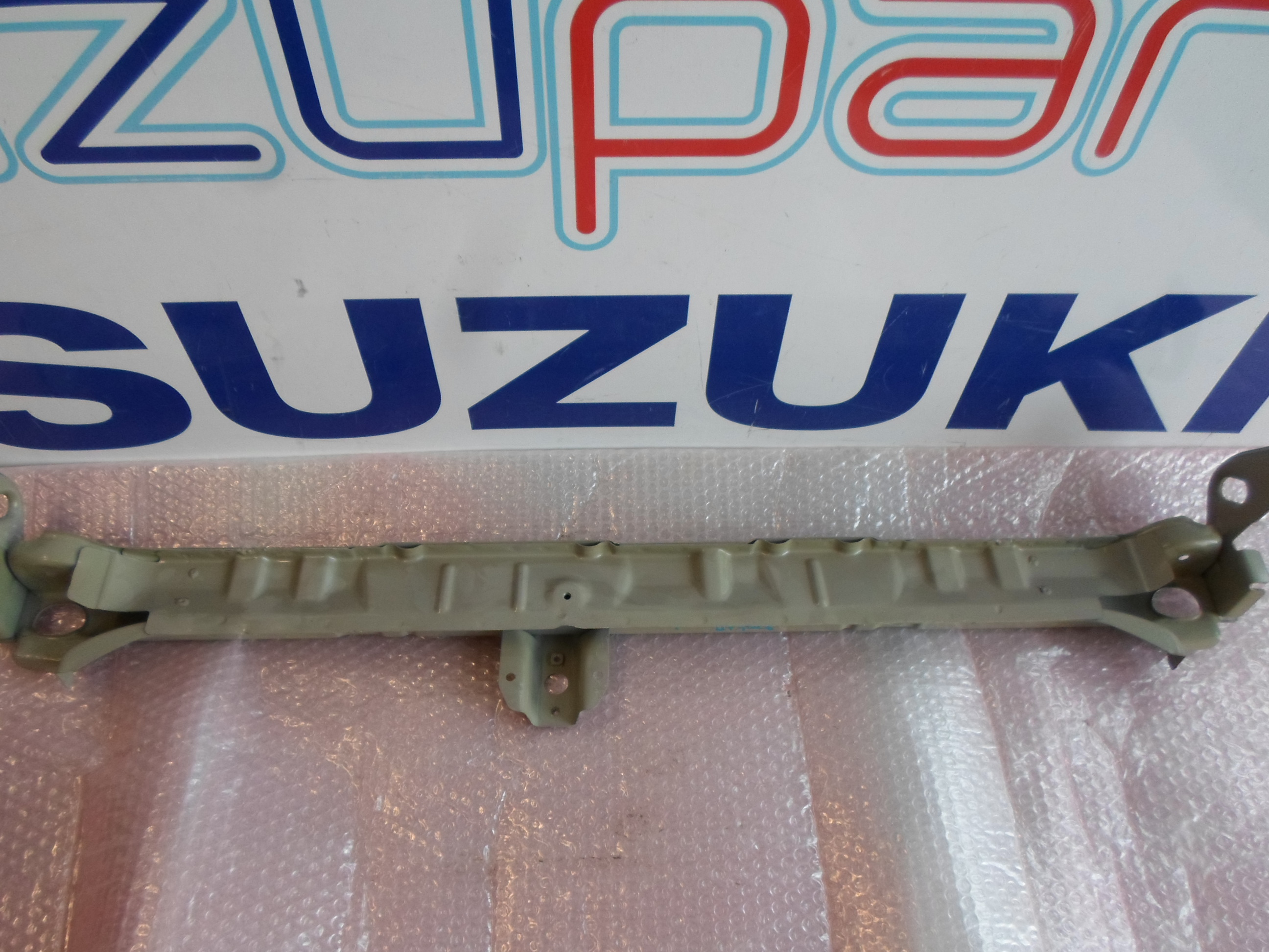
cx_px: 634
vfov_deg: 54.9
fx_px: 916
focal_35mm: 25
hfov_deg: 69.4
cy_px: 476
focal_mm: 4.5
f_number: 2.5
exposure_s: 1/45
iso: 80
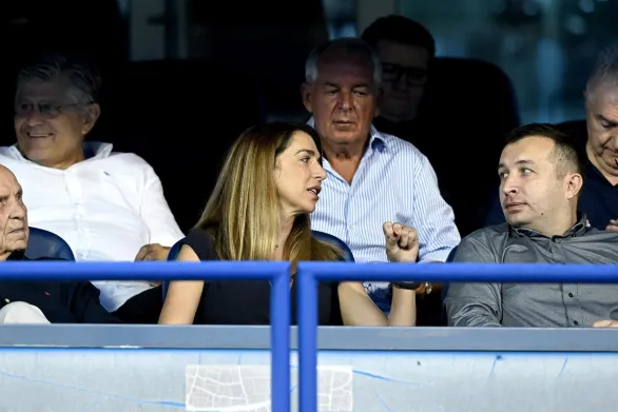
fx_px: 8911
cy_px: 191
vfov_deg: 2.7
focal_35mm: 519
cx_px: 294
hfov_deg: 4.0
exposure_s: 1/320
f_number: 4
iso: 3200
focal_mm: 400
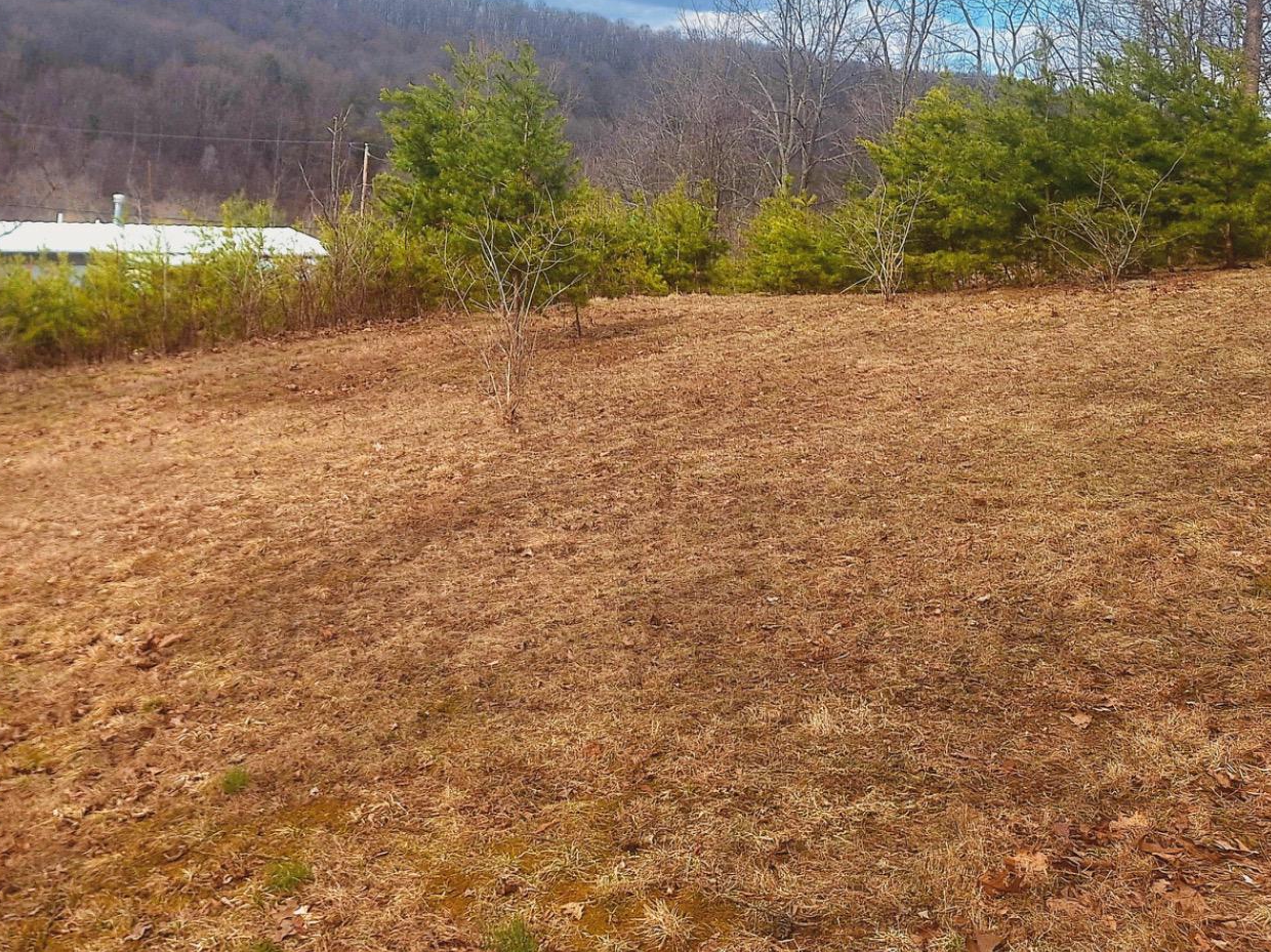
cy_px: 215
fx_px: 1395
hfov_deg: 48.0
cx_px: 397
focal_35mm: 38
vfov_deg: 36.6
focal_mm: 5.54
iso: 40
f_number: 1.8
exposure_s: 1/2000
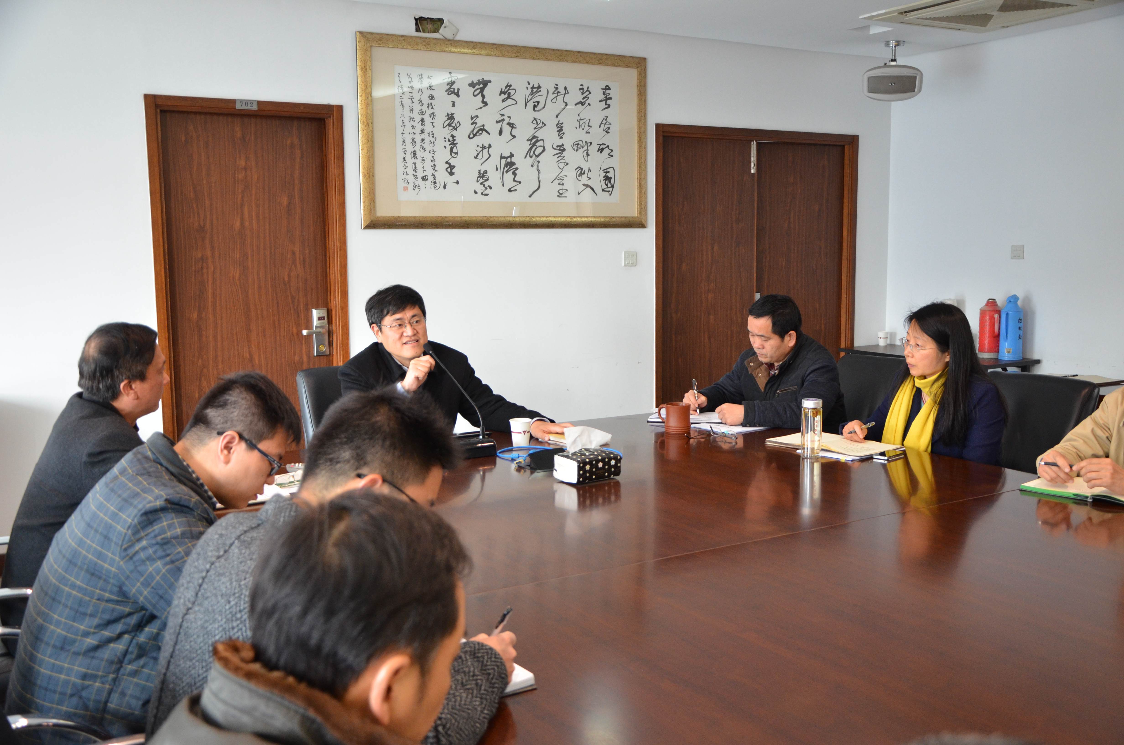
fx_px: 1122
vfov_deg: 36.7
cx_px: 562
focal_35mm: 36
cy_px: 372
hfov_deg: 53.2
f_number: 3.8
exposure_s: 1/60
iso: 800
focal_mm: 24
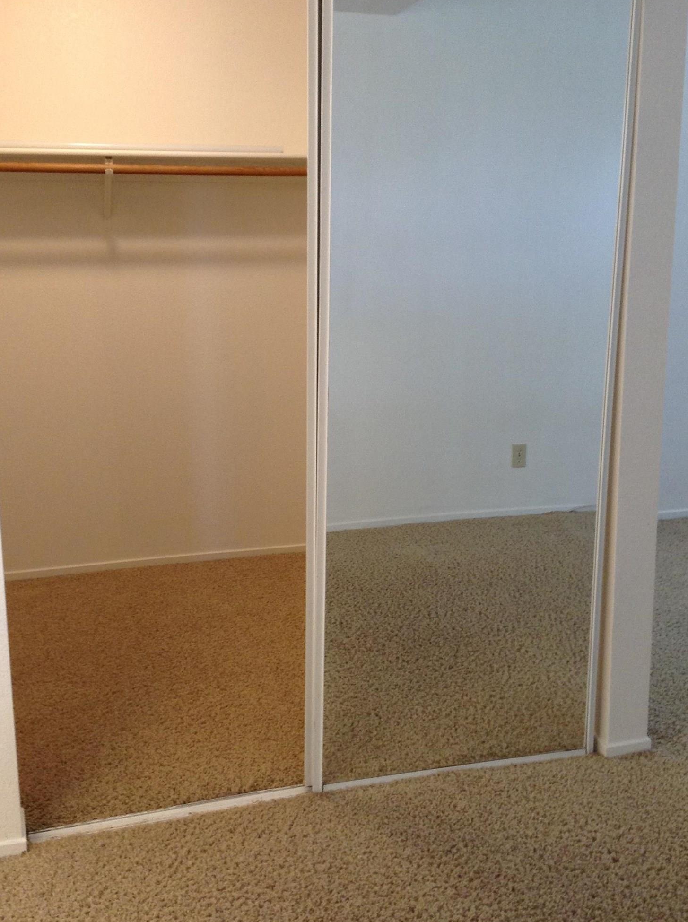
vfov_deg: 47.9
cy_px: 418
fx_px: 1037
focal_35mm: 39
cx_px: 331
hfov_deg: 36.7
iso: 64
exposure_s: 1/24
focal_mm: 3.3
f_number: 2.4
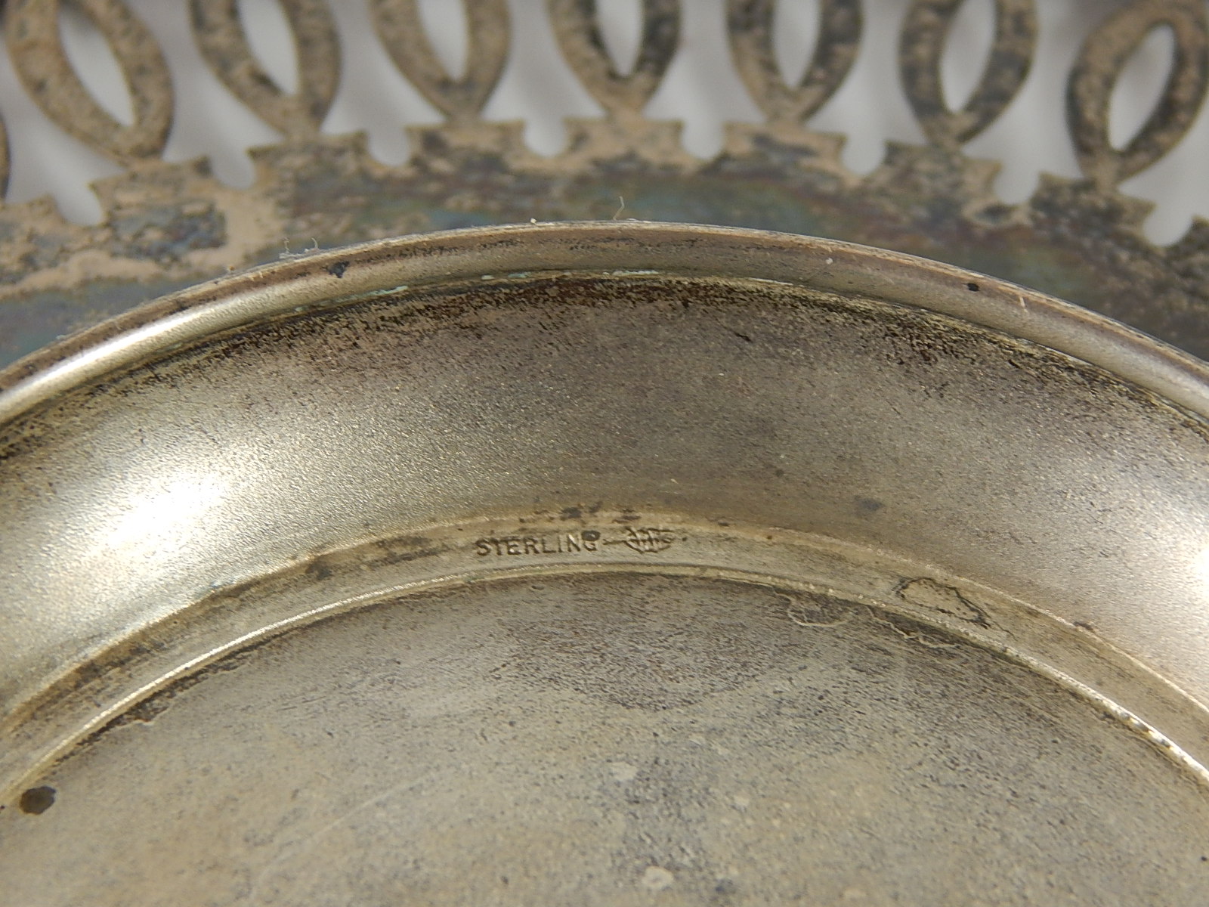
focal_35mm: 131
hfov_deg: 15.1
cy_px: 454
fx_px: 4575
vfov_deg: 11.3
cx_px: 604
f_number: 4.8
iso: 180
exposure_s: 1/30
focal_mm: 23.4
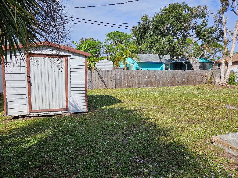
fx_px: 158
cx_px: 119
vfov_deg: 58.9
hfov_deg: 73.9
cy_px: 89
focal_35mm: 23
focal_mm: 5.4
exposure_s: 1/2551
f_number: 1.8
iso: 25
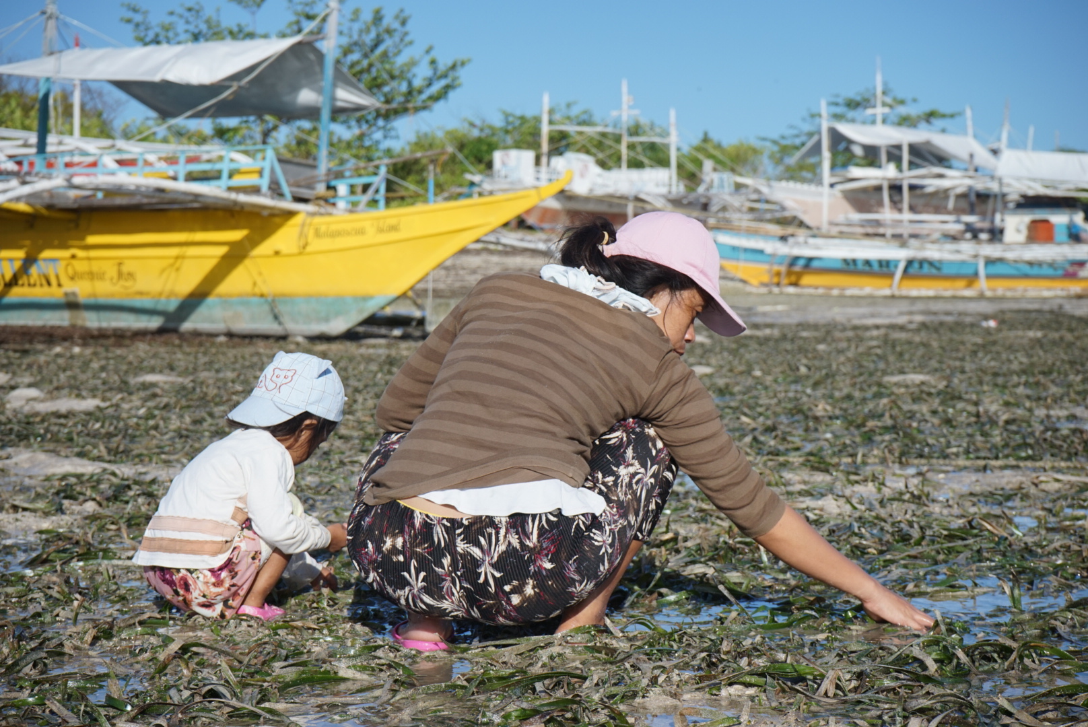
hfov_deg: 42.7
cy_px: 364
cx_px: 544
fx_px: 1391
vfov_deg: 29.3
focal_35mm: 46
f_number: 6.3
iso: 320
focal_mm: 46
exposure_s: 1/1600
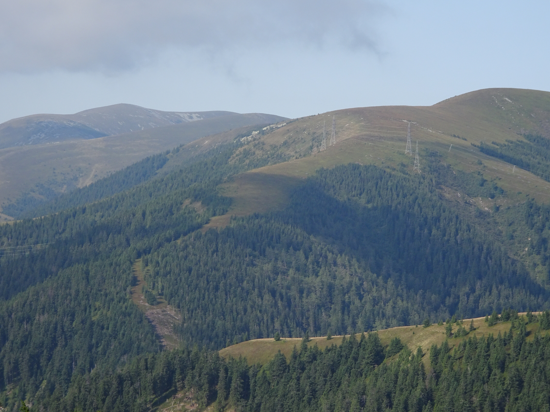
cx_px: 308
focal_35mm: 150
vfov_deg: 9.9
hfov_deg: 13.2
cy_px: 224
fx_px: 2383
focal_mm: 22.38
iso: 80
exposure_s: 1/320
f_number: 5.6
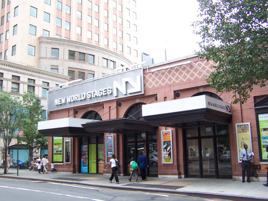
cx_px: 134
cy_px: 100
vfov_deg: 39.7
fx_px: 279
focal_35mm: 36
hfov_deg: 51.4
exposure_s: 1/60
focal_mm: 5.6
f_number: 2.8
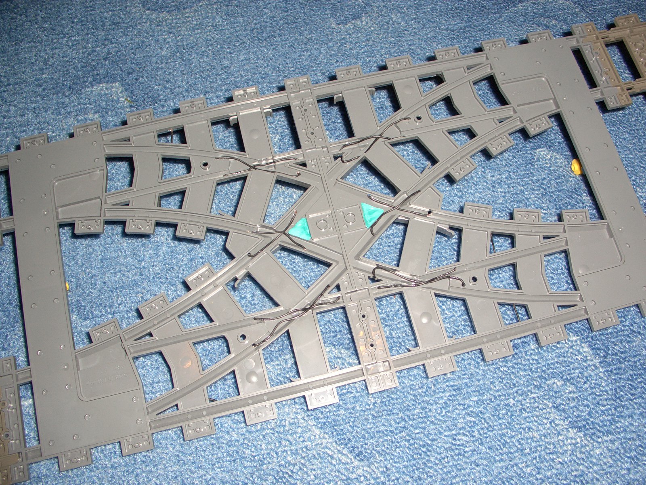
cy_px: 242
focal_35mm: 33
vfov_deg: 42.9
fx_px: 616
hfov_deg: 55.4
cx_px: 323
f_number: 4
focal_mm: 7.1
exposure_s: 1/60
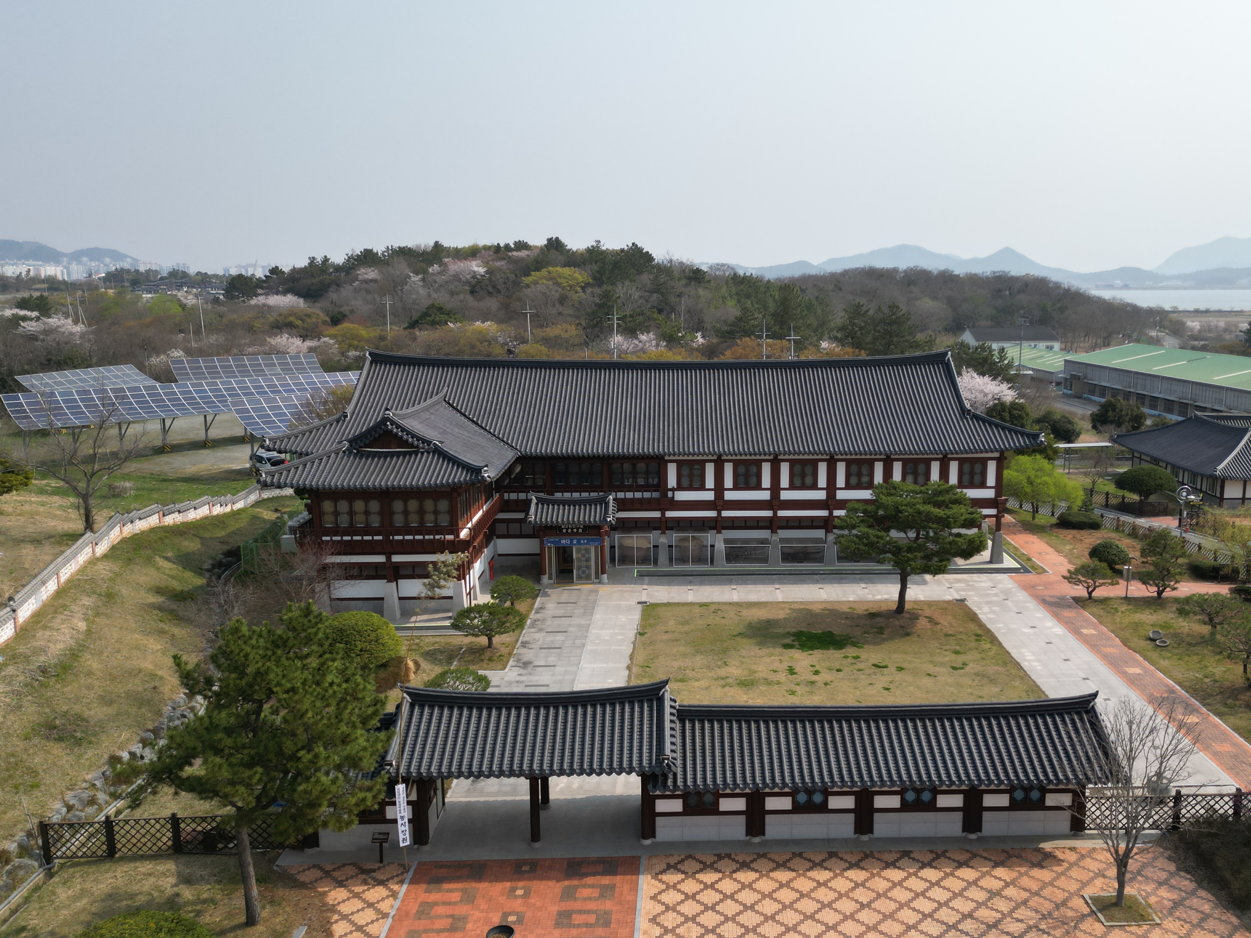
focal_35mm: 31
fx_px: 1120
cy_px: 491
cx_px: 724
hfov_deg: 58.1
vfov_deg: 45.4
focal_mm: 6.72
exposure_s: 1/2500
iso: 100
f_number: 1.7
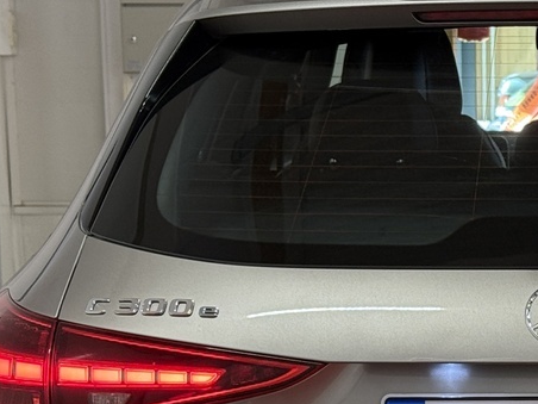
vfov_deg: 9.6
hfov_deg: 12.7
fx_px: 2378
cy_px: 393
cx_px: 580
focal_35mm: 153
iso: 80
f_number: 1.78
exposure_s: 1/75
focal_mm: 6.76
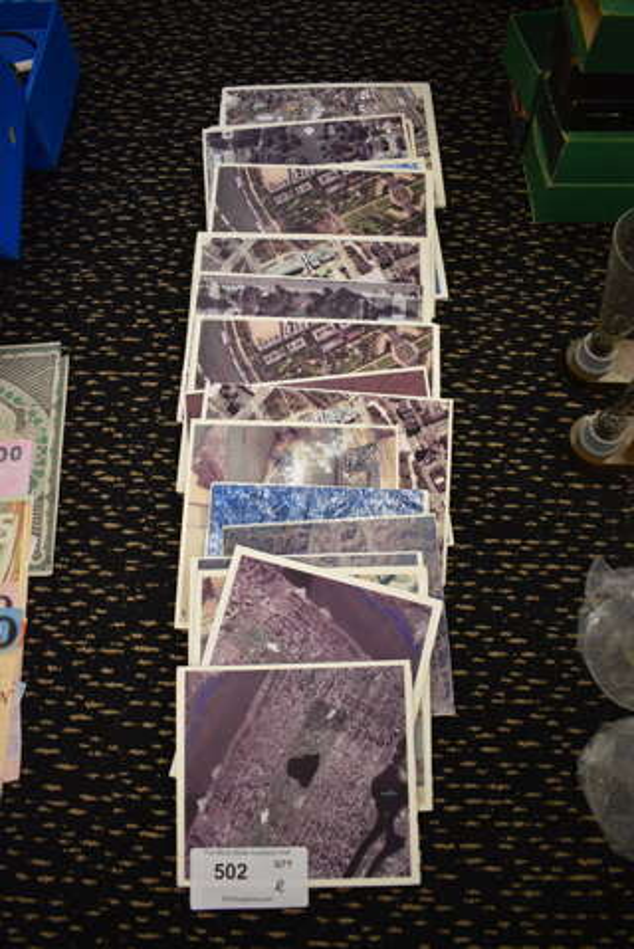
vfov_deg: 67.4
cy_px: 474
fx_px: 712
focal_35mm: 27
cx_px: 317
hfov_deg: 48.0
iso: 900
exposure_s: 1/125
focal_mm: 18
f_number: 3.5
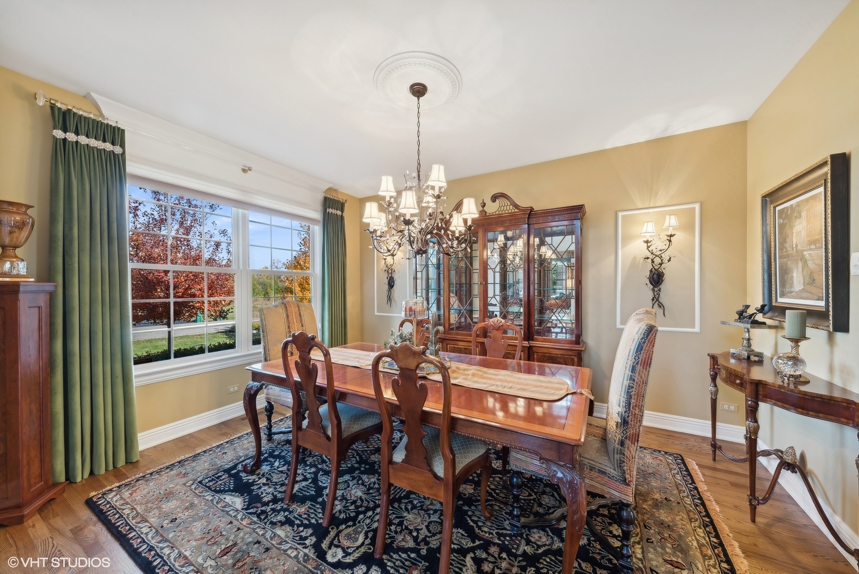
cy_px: 287
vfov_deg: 90.1
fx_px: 286
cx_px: 430
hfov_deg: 112.6
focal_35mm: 12
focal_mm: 12
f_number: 9
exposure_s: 1/6
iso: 200
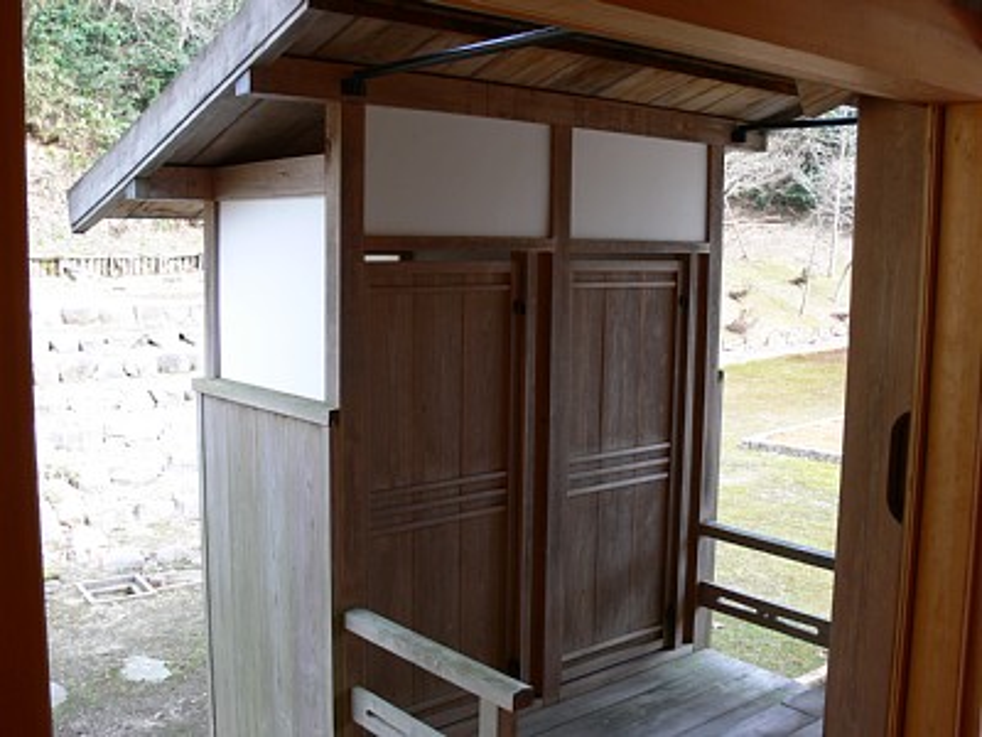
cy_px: 368
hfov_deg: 52.6
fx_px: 993
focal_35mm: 35
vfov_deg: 40.7
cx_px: 491
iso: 80
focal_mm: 7.4
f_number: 4
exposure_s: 1/50
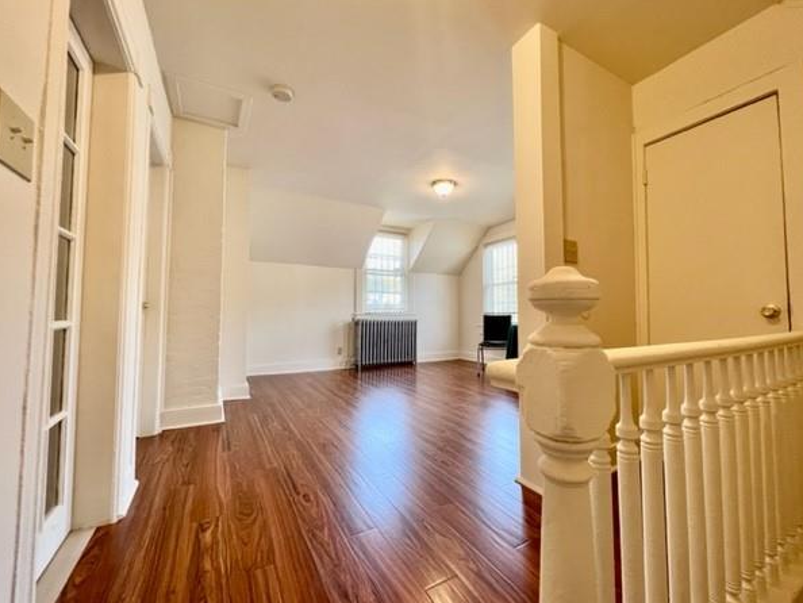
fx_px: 325
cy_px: 300
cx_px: 426
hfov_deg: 101.9
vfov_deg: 85.7
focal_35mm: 14
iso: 160
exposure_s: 1/120
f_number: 1.8
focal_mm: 1.57
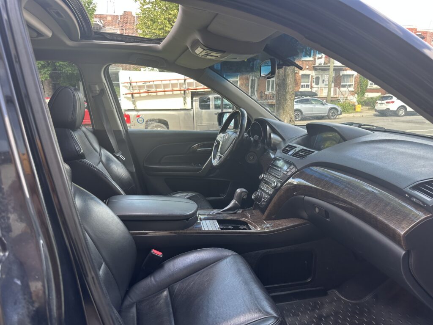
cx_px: 216
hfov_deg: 71.6
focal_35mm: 24
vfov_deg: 56.8
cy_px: 162
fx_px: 300
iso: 64
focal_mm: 6.86
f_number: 1.78
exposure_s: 1/197
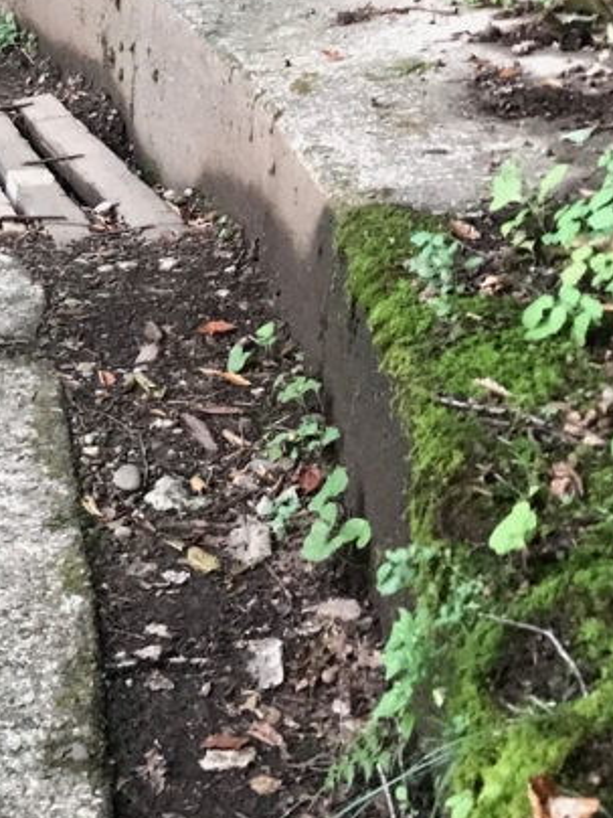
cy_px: 215
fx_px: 1676
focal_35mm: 71
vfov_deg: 27.1
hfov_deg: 20.0
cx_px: -10
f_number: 1.8
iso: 80
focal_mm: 3.99
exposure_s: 1/5
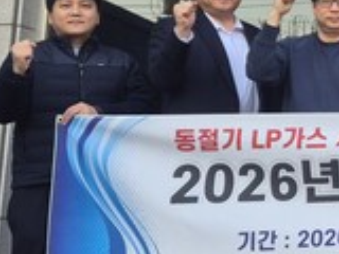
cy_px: 23
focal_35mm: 86
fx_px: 842
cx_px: 576
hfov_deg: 18.6
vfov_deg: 16.9
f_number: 1.8
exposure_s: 1/227
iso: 25
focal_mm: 5.4
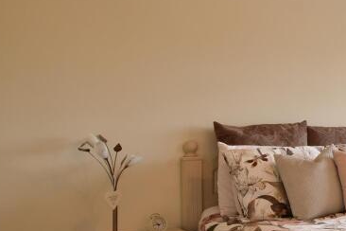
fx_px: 404
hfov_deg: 32.3
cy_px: 127
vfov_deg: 31.9
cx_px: 470
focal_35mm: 42
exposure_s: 1/6
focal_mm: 10
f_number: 8
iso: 160
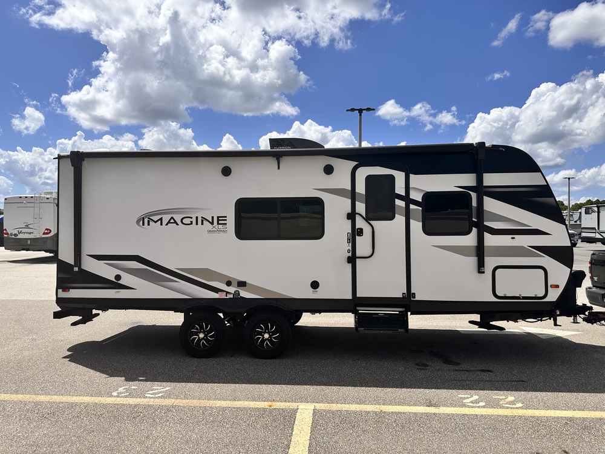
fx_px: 419
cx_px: 302
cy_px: 227
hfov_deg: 71.6
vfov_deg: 56.8
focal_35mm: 24
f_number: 1.78
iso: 80
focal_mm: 6.86
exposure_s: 1/7576
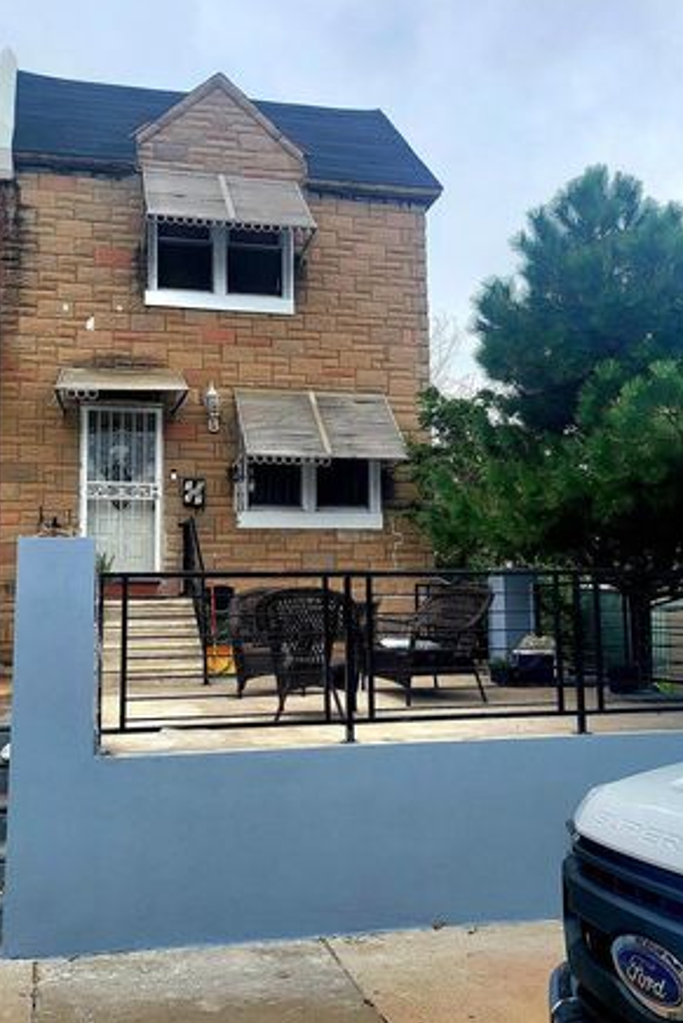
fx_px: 967
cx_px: 303
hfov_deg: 38.9
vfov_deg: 55.8
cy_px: 515
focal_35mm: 34
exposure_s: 1/1250
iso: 40
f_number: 1.8
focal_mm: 5
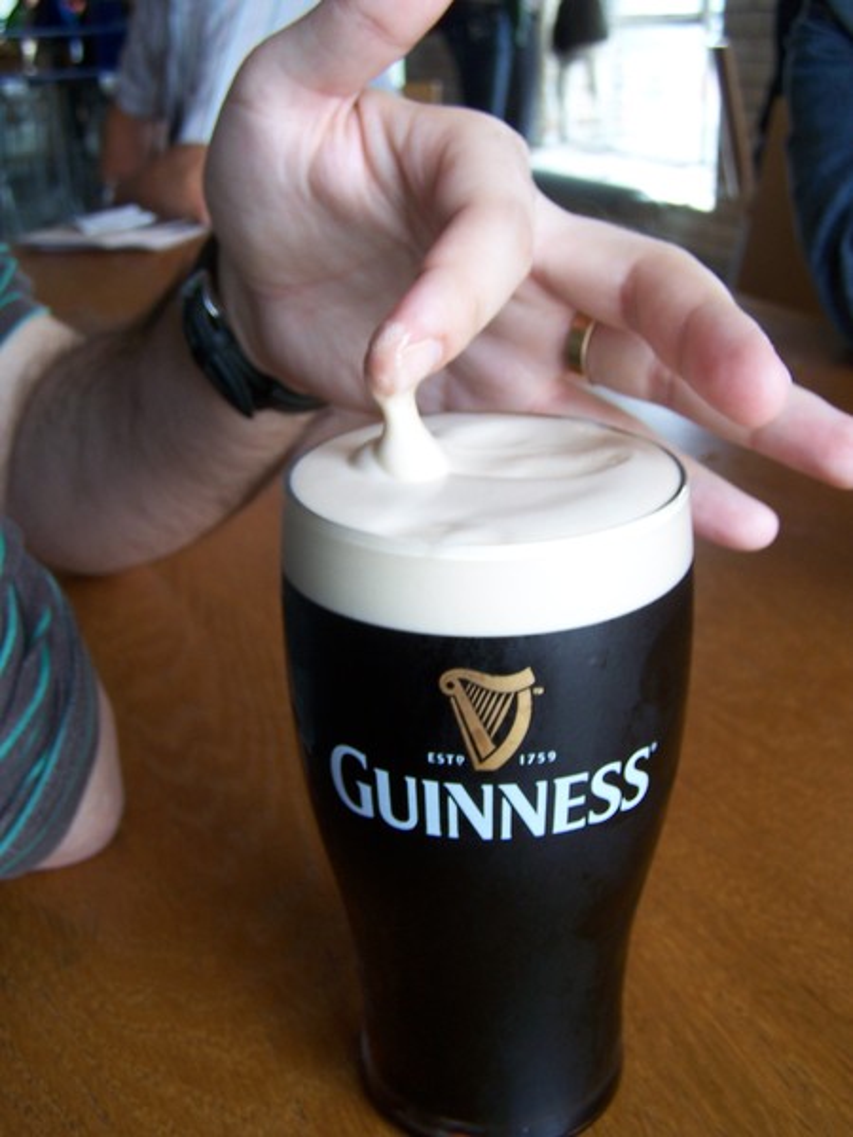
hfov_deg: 36.0
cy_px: 568
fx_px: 1314
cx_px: 426
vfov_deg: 46.8
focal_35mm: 40
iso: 80
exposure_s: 1/30
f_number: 2.8
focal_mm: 6.7
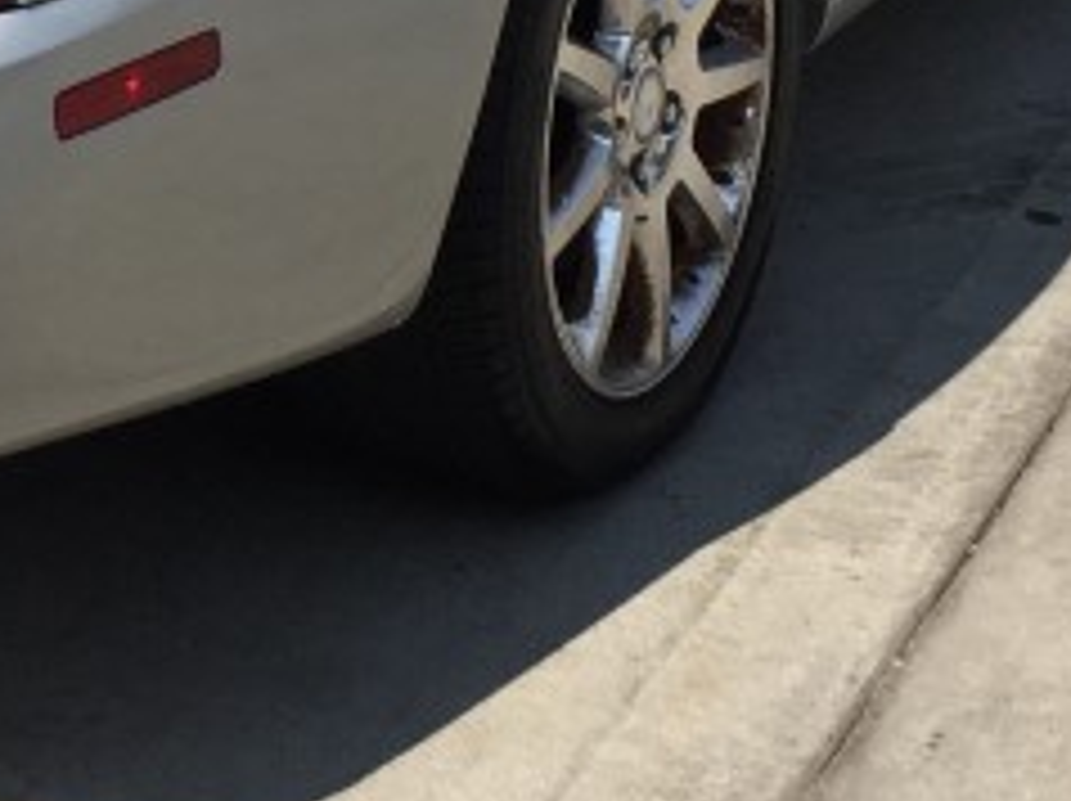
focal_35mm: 125
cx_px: -54
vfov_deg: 11.3
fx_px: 3864
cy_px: -454
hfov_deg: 15.4
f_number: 2.2
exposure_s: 1/1980
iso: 32
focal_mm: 4.15
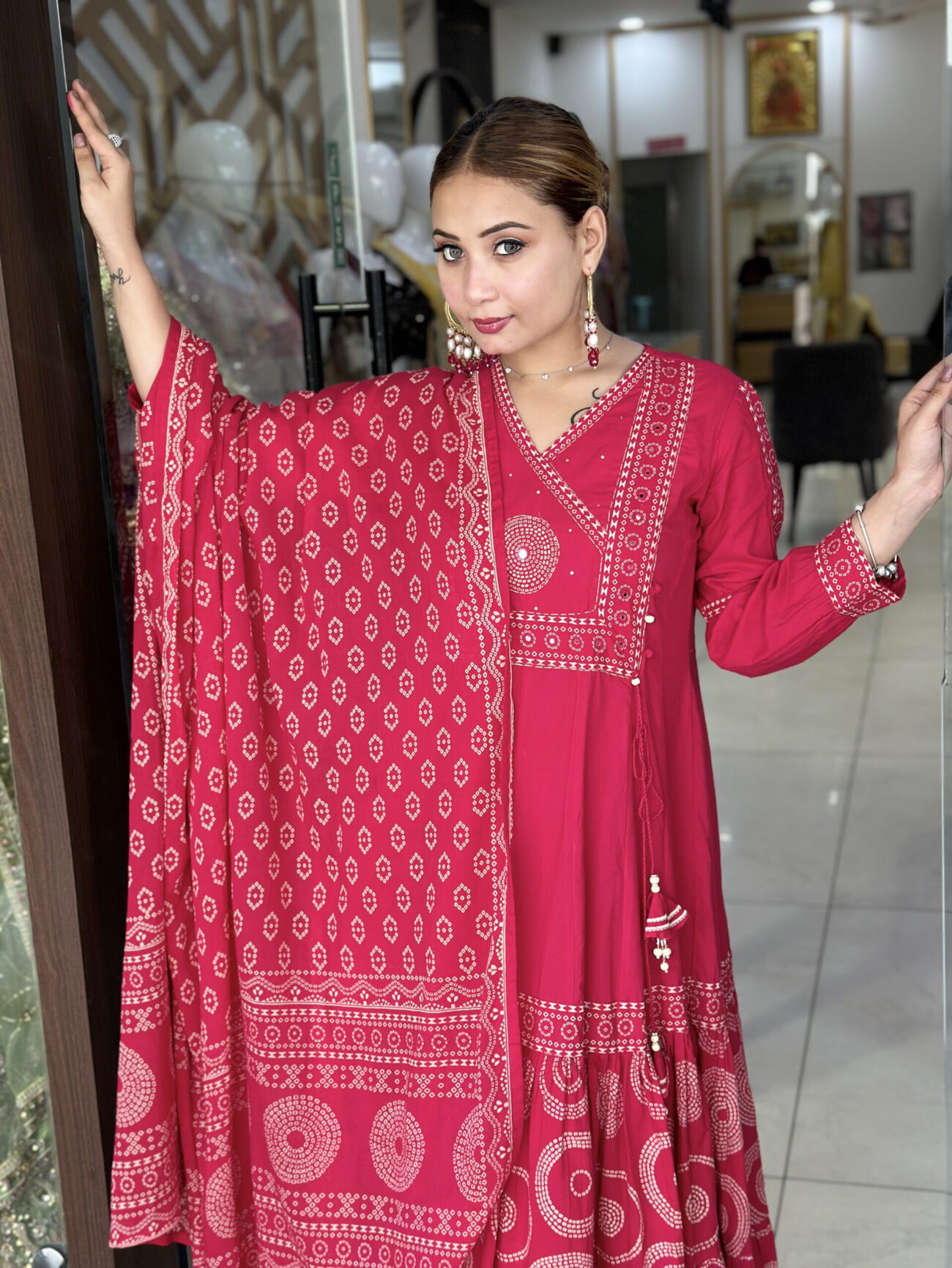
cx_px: 476
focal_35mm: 48
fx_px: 1760
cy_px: 634
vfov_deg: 39.7
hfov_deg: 30.3
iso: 64
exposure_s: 1/157
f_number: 1.78
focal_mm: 6.86
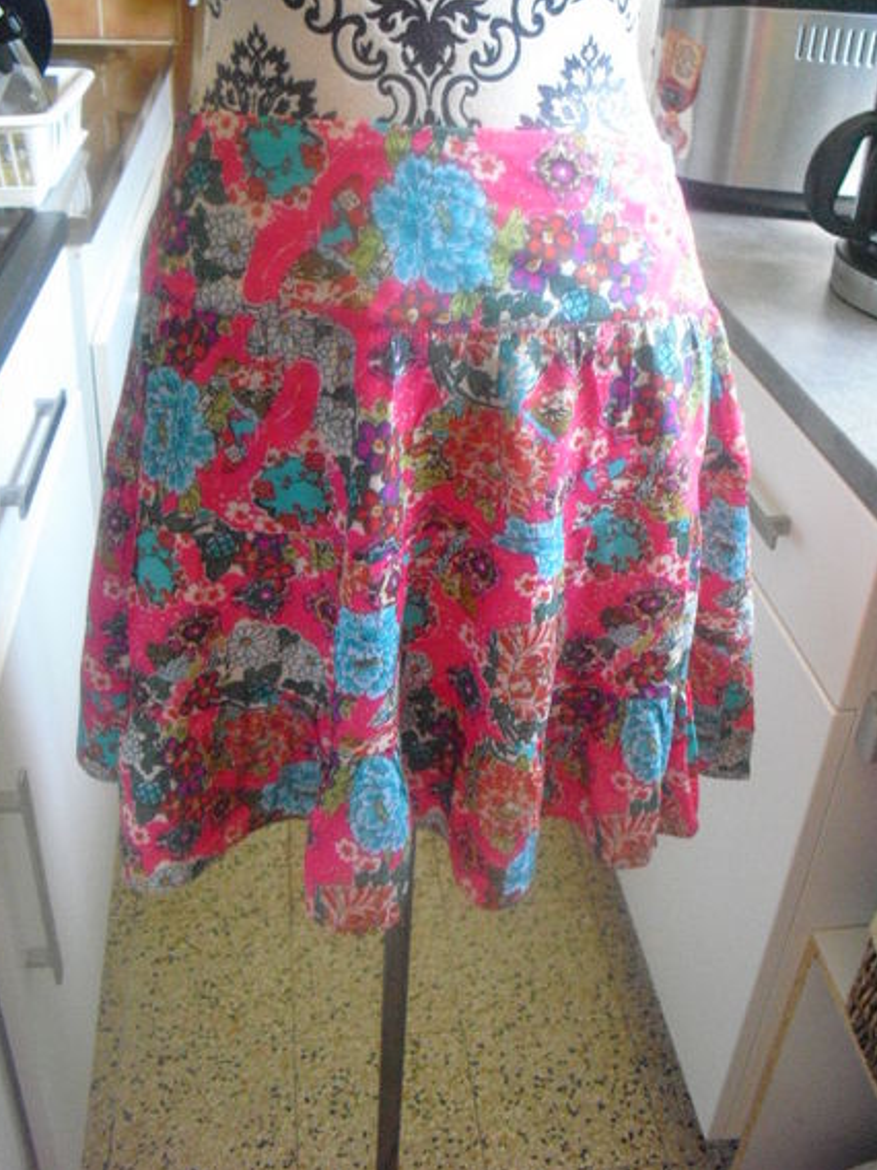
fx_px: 1284
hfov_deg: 37.7
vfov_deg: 49.0
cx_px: 451
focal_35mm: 38
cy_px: 564
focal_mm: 6.3
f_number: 3.1
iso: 800
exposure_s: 1/50
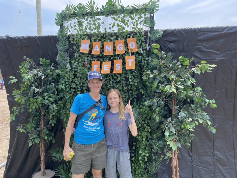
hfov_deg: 67.3
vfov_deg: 53.1
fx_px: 178
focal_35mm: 26
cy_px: 89
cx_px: 118
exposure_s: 1/861
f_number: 1.6
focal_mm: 4.2
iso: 32
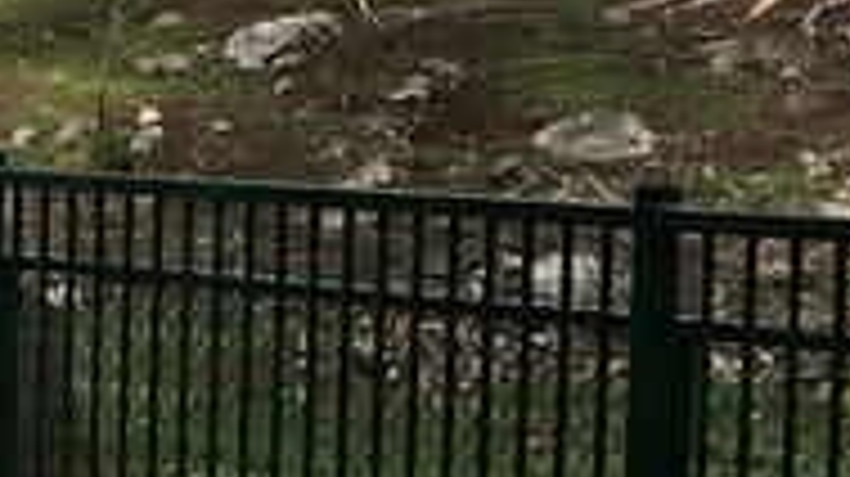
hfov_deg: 11.2
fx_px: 4302
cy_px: 362
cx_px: 171
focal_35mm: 191
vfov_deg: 6.3
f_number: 2.2
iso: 25
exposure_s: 1/927
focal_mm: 4.15
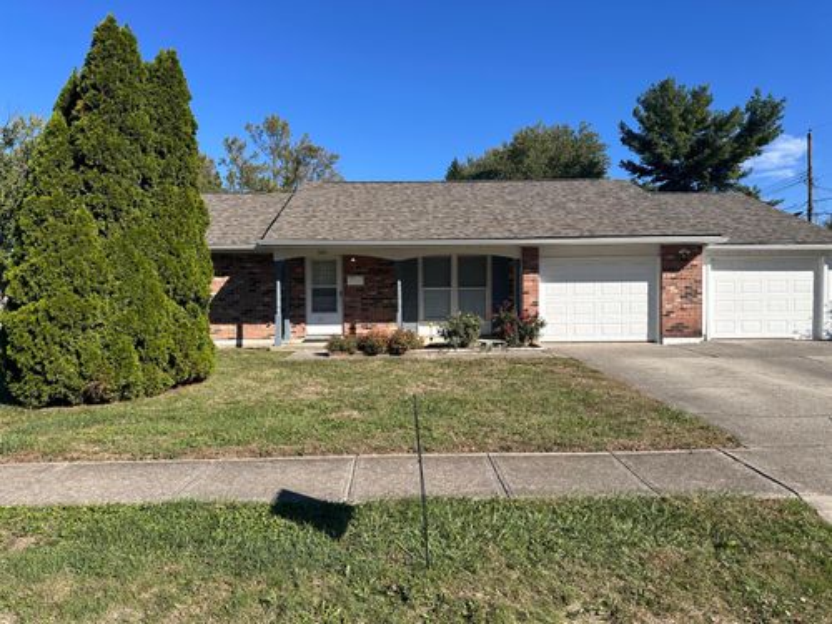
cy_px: 312
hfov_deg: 71.6
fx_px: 577
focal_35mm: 24
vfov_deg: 56.8
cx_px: 416
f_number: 1.78
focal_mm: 6.86
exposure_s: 1/3356
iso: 80
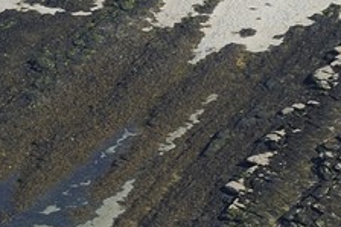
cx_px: -831
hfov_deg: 2.5
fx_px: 7581
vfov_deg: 1.7
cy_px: -347
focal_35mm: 801
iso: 400
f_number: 7.1
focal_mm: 112
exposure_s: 1/800
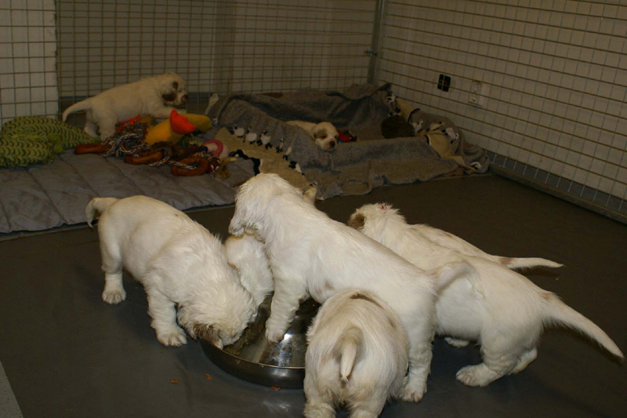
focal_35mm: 36
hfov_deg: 53.1
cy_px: 209
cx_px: 314
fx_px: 627
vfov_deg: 36.9
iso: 400
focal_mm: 24
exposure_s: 1/60
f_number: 5.6
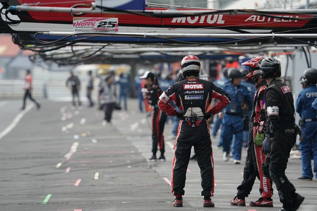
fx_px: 4975
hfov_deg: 3.6
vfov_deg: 2.4
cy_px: 106
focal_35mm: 565
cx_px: 158
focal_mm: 565
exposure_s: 1/320
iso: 400
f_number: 8
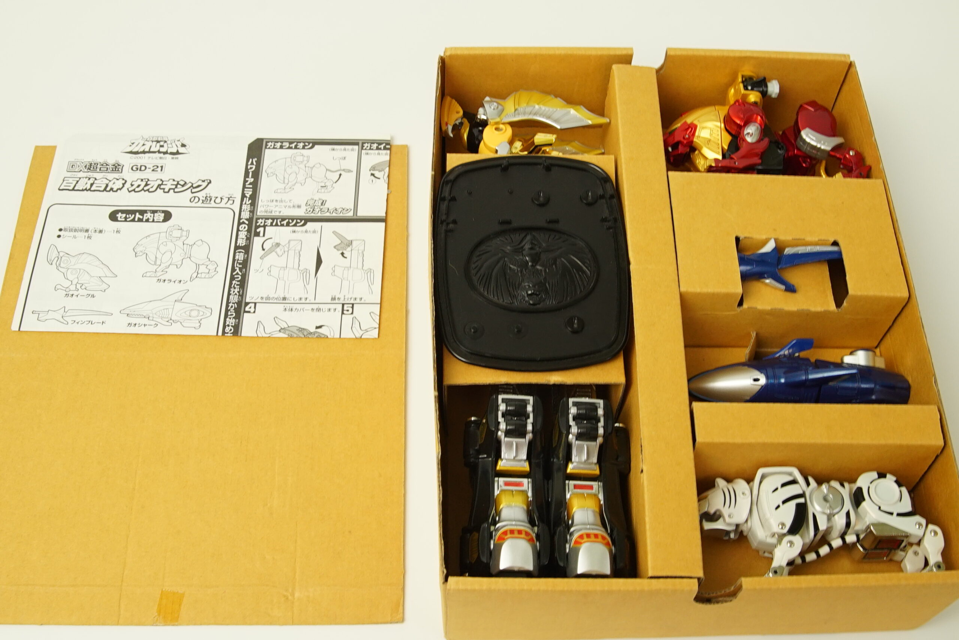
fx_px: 1119
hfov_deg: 46.4
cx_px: 480
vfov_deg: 31.9
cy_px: 320
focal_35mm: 42
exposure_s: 1/20
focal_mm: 28
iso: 1000
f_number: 10
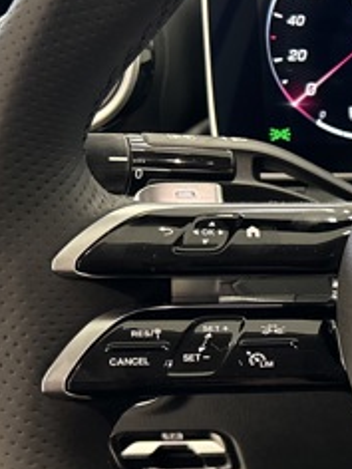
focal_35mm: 88
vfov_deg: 22.2
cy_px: 201
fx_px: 1193
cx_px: 632
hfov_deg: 14.7
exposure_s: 1/60
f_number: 1.5
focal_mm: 5.7
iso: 200
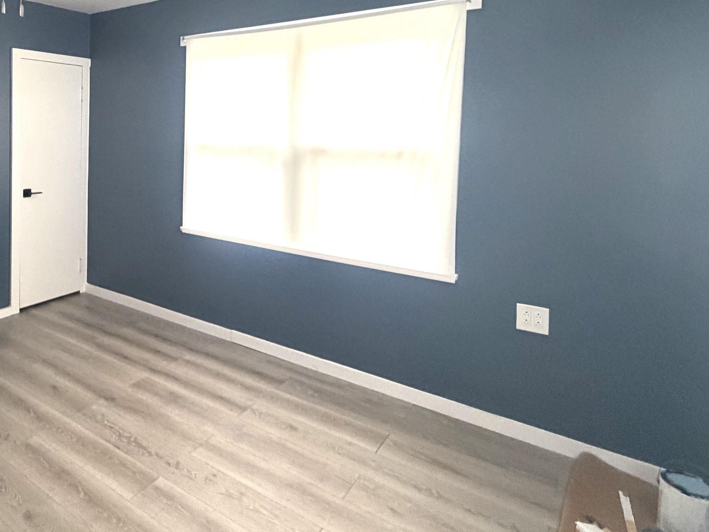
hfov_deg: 65.5
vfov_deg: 53.1
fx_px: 512
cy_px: 153
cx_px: 184
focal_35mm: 25
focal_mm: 2.22
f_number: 2.2
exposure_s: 1/60
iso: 500
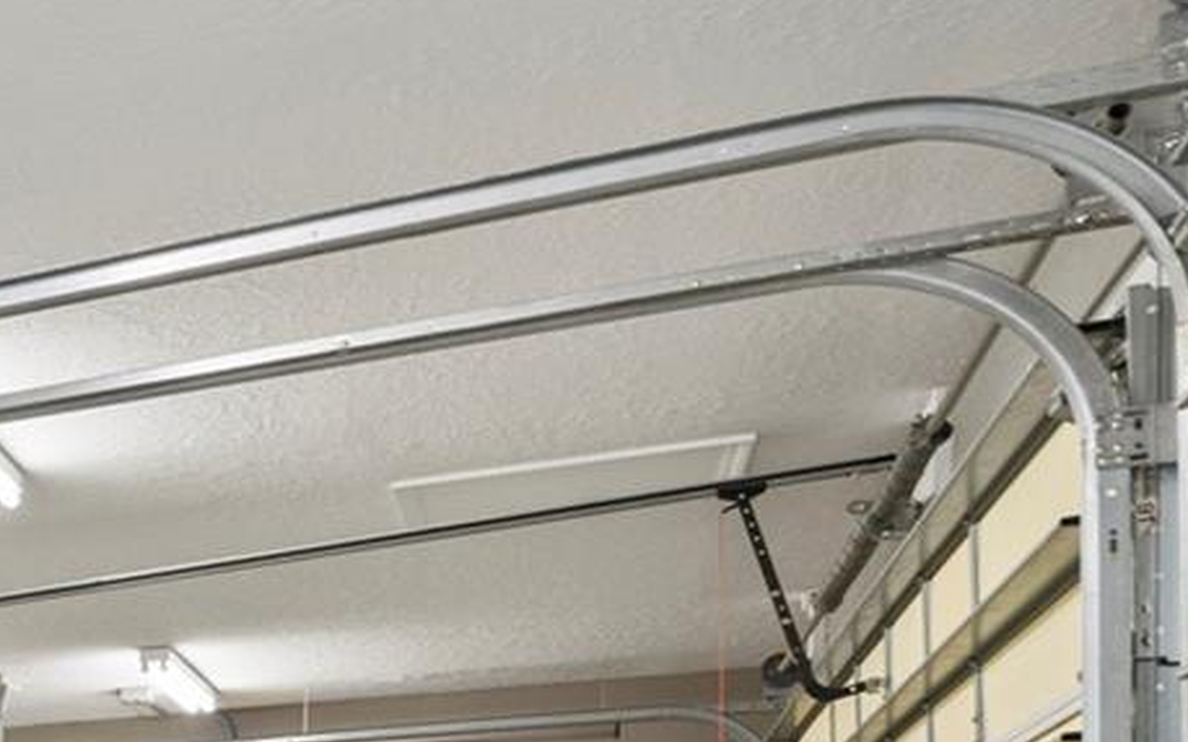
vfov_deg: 20.0
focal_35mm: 57
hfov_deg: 24.5
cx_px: -734
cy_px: 1075
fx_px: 1845
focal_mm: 16
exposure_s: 1/2
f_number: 8
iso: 100
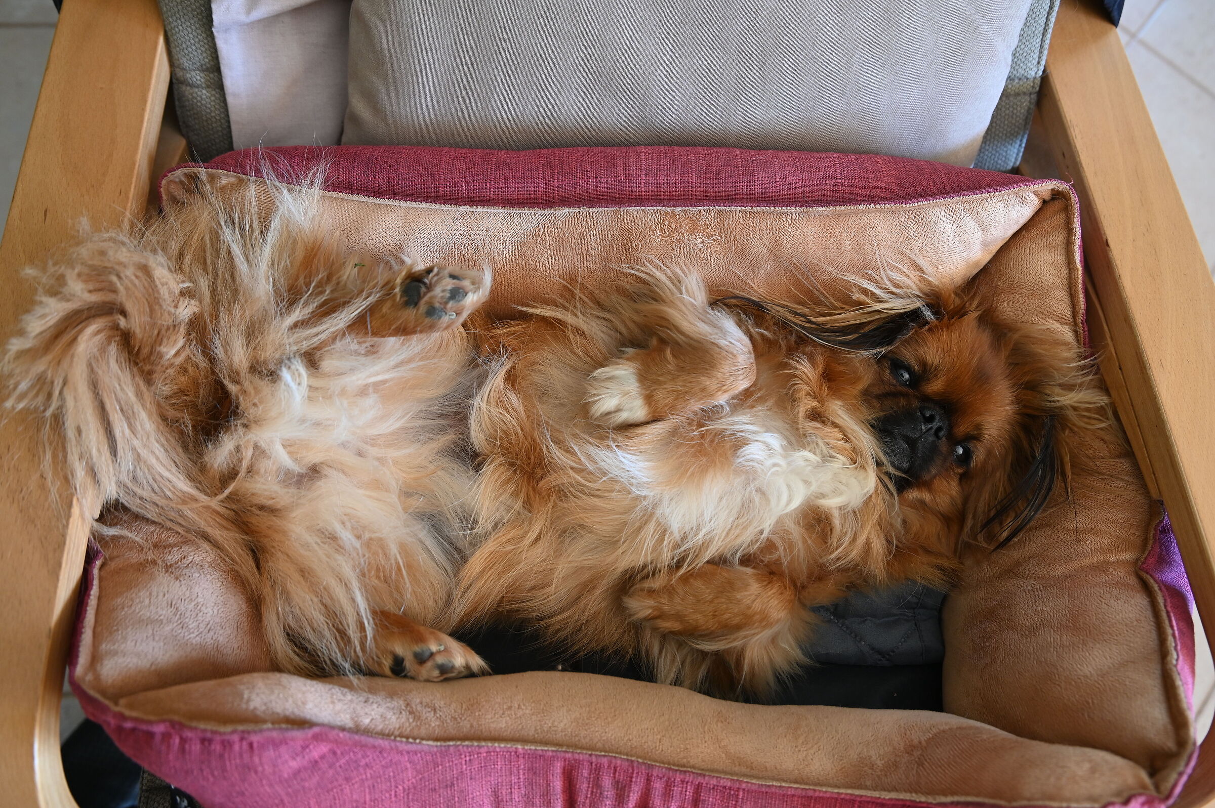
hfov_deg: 60.3
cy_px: 404
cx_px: 608
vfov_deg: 42.3
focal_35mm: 31
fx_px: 1046
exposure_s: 1/30
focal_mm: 31
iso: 720
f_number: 4.5
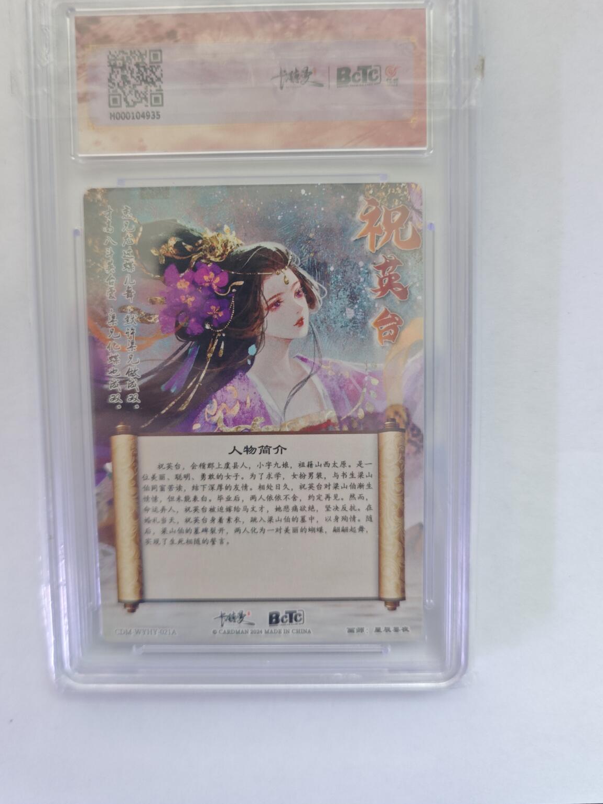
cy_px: 335
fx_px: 627
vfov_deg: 64.9
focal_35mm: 27
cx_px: 303
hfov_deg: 51.4
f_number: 1.6
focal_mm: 6.55
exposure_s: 1/25
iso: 800
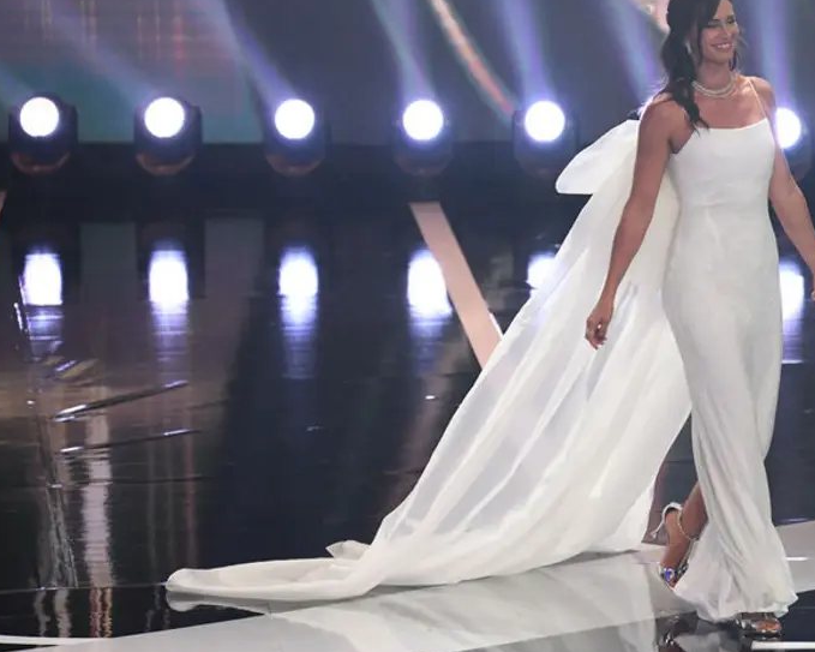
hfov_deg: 3.6
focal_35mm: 531
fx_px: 12806
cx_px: 708
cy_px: 207
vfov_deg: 2.9
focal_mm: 320
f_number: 5.6
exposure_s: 1/320
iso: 5000
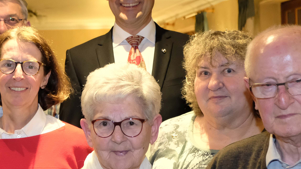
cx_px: -26
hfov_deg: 18.0
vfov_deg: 10.5
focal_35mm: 115
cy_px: 112
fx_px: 918
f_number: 3.2
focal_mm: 27.7
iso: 3200
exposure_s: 1/30
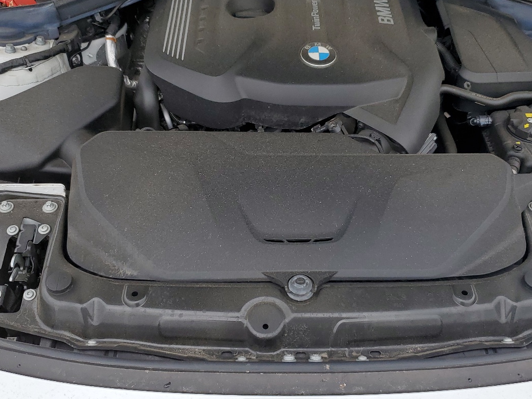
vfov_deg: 36.0
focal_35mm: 40
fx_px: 615
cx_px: 276
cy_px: 196
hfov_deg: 46.8
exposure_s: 1/769
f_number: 1.5
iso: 50
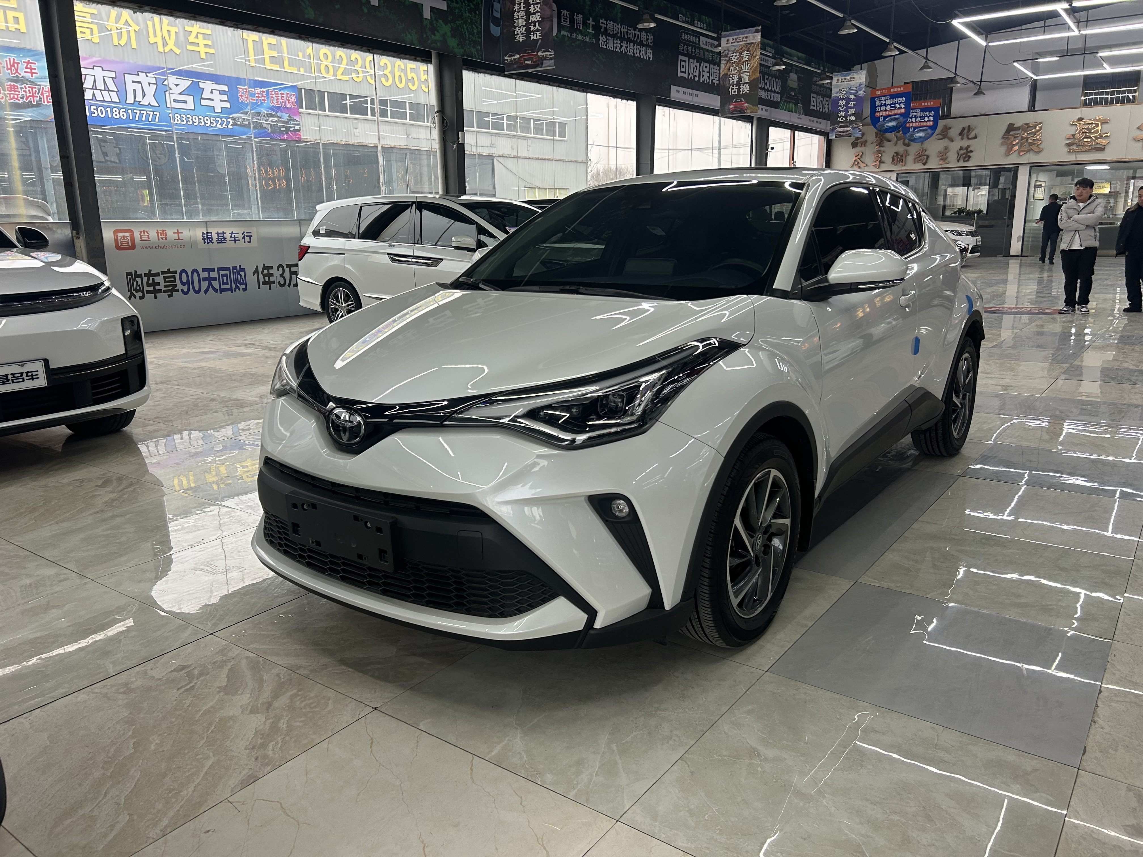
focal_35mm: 26
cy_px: 428
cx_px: 572
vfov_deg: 53.1
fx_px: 859
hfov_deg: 67.3
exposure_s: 1/100
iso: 125
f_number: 1.5
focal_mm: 5.7
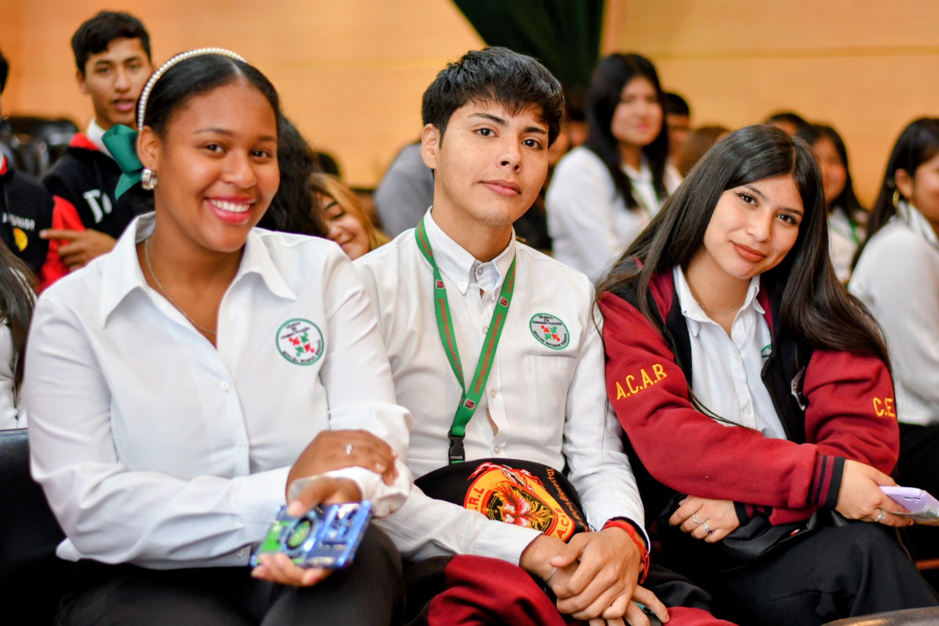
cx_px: 470
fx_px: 1956
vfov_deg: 18.2
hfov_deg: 27.0
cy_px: 313
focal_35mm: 75
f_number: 1.8
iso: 640
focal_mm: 50
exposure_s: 1/200
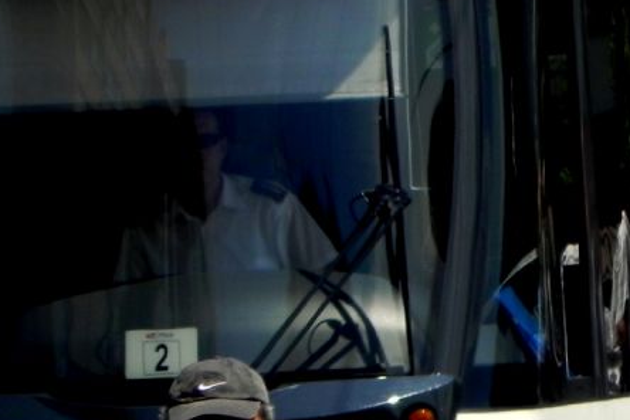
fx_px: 28470
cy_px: 182
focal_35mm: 1627
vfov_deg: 0.8
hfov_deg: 1.3
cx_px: 704
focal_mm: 120
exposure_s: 1/443
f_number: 6.3
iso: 160
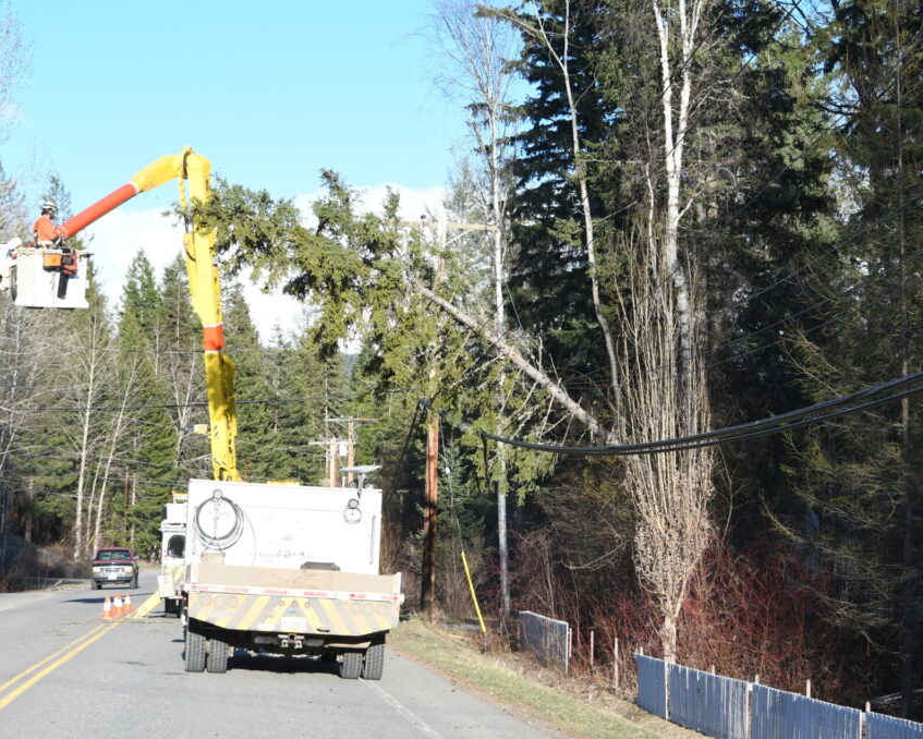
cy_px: 370
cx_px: 400
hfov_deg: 20.6
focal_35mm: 93
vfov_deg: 16.5
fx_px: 2541
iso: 320
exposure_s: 1/640
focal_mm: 55
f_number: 5.6
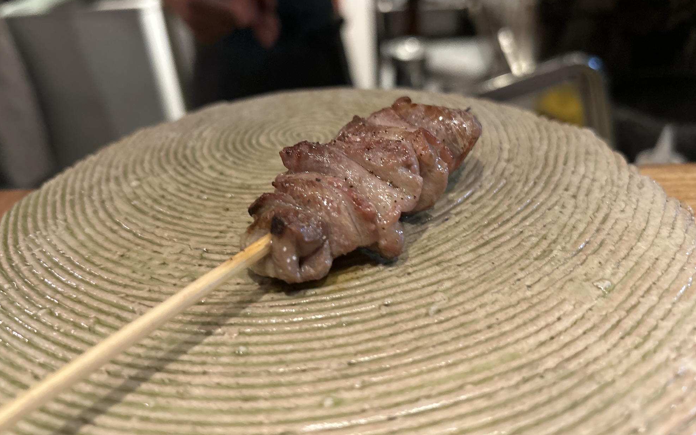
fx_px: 531
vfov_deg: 44.3
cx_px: 345
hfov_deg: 66.5
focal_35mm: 28
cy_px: 176
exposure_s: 1/33
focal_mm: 5.7
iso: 500
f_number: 1.5
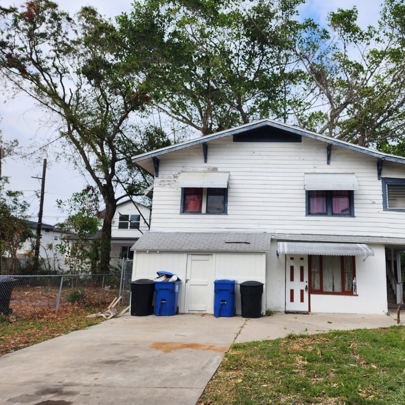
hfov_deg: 56.2
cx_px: 267
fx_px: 371
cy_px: 200
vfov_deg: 57.3
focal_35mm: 28
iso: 12
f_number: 1.8
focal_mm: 6.4
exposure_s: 1/650
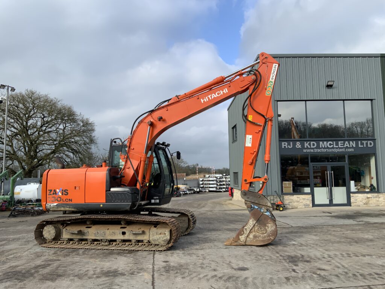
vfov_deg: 48.2
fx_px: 323
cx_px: 192
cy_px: 144
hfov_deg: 61.7
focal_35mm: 29
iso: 16
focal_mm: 3
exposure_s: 1/1144
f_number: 1.8
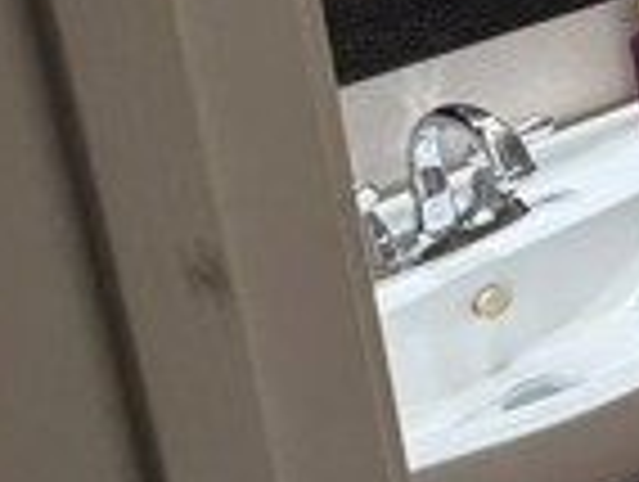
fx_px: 1165
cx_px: 1310
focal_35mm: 63
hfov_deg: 18.4
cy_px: -144
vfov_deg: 21.2
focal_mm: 2.22
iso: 320
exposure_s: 1/120
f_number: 2.2
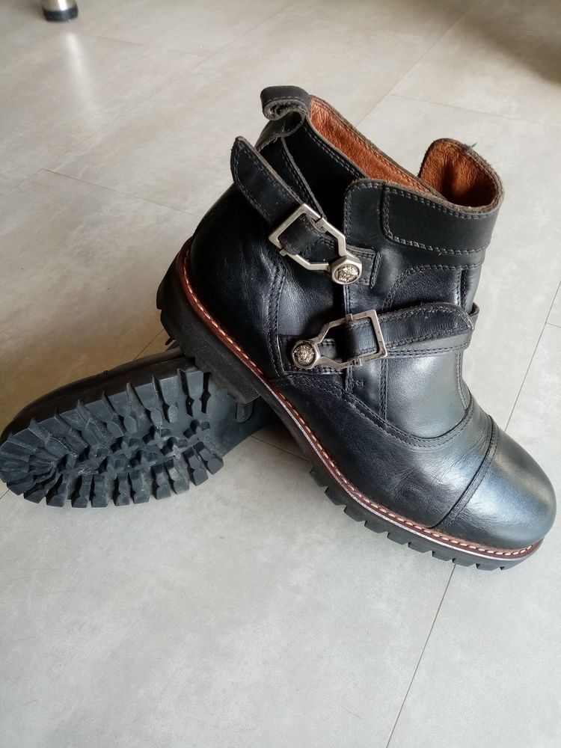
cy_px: 374
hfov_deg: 53.1
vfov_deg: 67.3
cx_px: 280
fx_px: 562
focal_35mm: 26
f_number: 1.8
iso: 110
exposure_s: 1/33.3
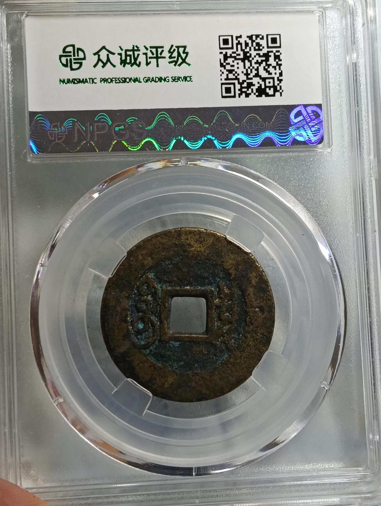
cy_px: 253
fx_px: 908
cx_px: 190
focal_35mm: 62
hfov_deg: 23.7
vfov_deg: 31.2
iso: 125
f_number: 1.8
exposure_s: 1/33.3
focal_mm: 3.98
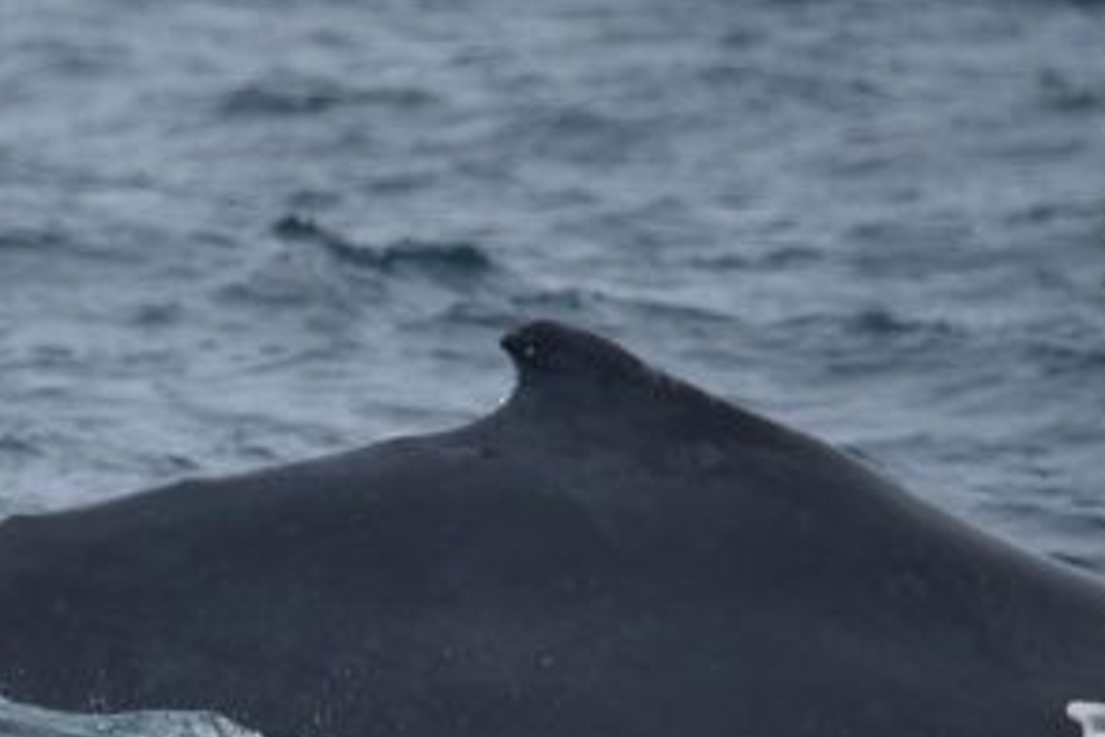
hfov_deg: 1.7
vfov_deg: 1.1
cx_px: -101
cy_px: 438
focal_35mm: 1225
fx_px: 37598
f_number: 6
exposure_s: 1/8000
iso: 1000
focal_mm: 450
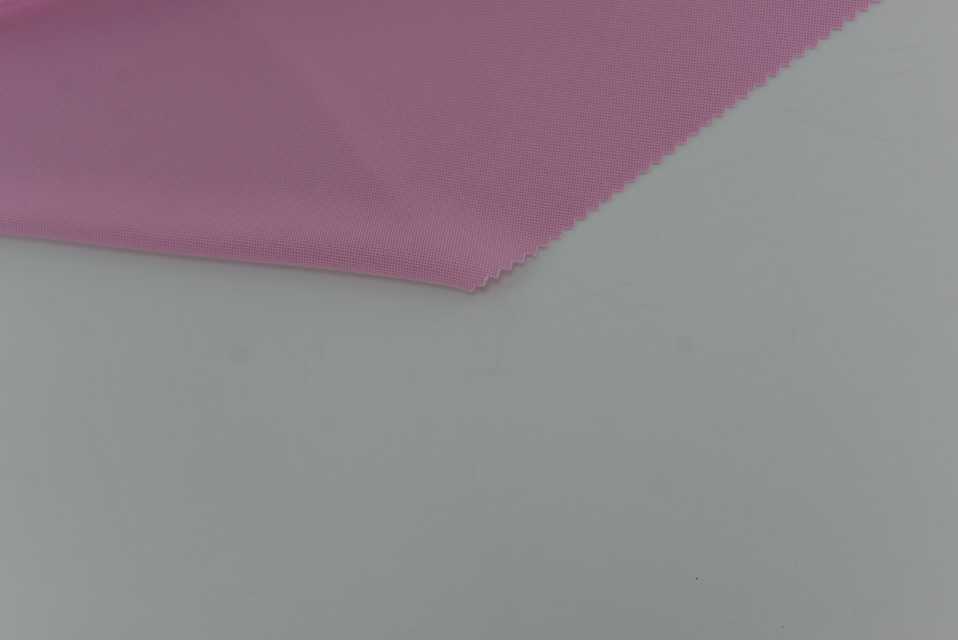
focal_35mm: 50
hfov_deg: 39.6
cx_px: 479
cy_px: 320
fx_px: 1331
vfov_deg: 27.0
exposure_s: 1/400
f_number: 3.5
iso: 100
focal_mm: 50
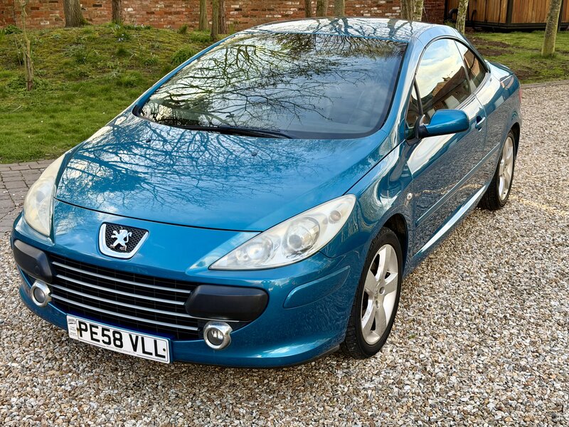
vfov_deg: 30.3
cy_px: 214
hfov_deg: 39.7
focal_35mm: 48
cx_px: 284
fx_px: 789
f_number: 1.78
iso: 64
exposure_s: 1/371
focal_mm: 6.76
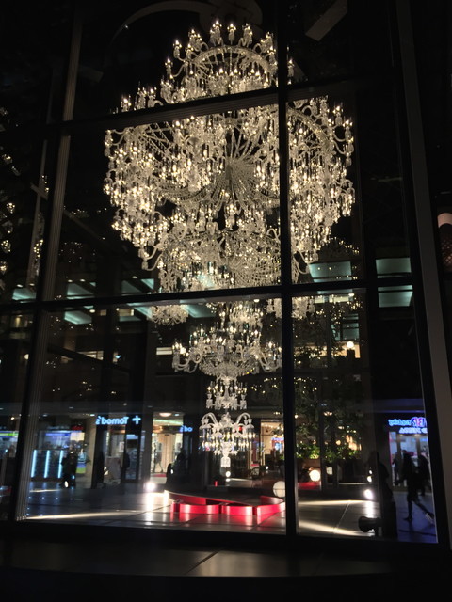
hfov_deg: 48.2
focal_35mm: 29
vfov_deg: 61.7
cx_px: 226
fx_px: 505
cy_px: 301
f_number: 2.2
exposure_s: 1/30
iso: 125
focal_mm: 4.15
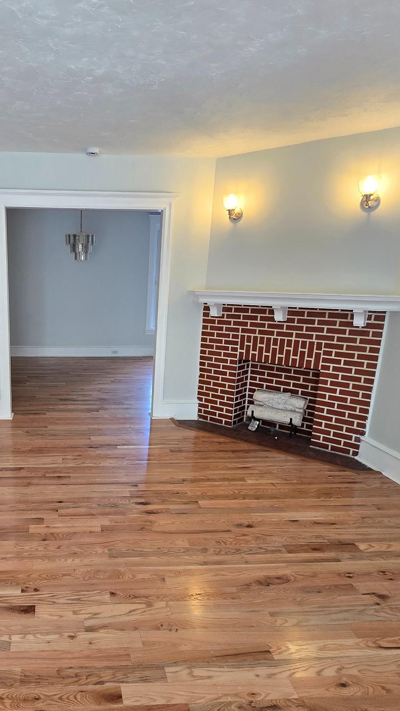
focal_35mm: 21
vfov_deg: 83.7
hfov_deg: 50.6
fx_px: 396
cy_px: 381
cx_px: 85
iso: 125
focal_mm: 2.2
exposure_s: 1/60
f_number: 2.2
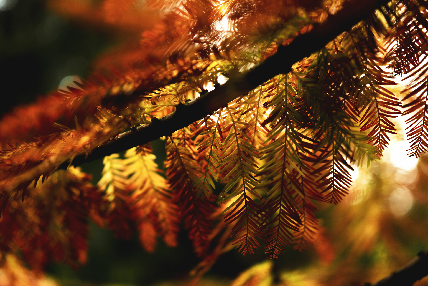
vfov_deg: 37.9
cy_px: 143
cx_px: 214
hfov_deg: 54.4
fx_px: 416
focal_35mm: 35
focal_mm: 35
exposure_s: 1/800
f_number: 2
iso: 400
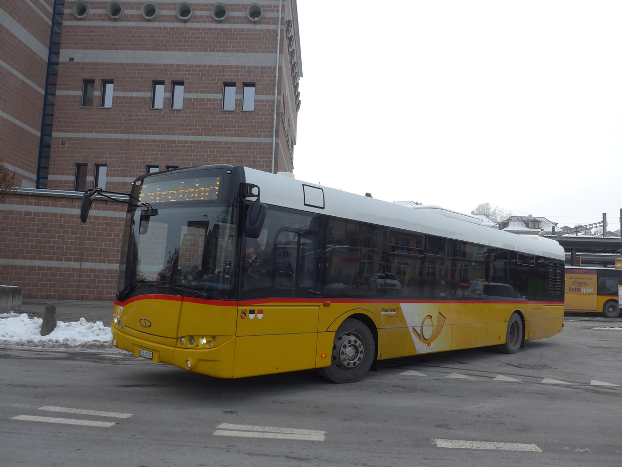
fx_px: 521
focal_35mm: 29
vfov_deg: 48.2
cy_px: 234
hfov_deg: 61.7
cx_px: 311
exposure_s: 1/640
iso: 80
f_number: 2.8
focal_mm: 6
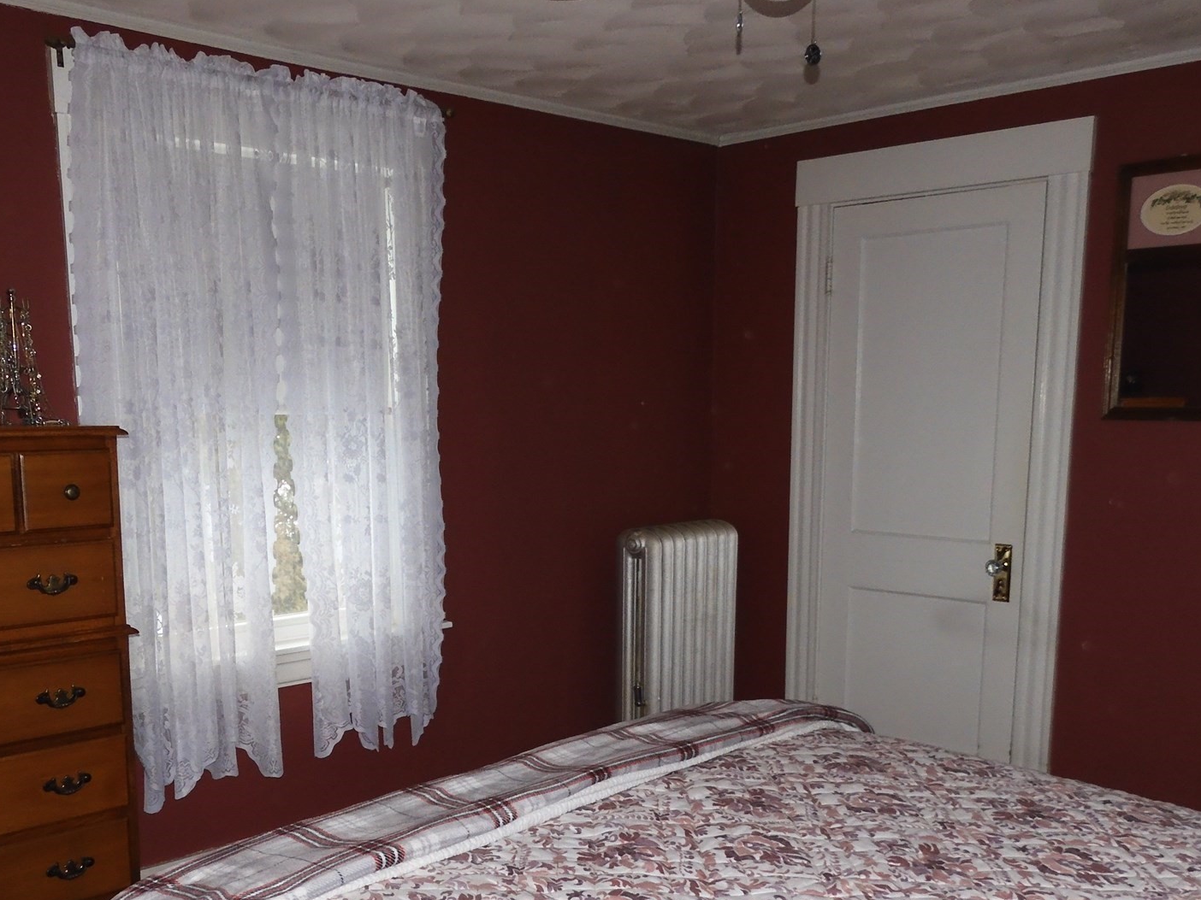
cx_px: 526
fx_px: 1214
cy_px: 624
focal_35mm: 35
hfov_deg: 52.5
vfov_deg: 40.0
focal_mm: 4.3
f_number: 3.4
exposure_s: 1/30
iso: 220
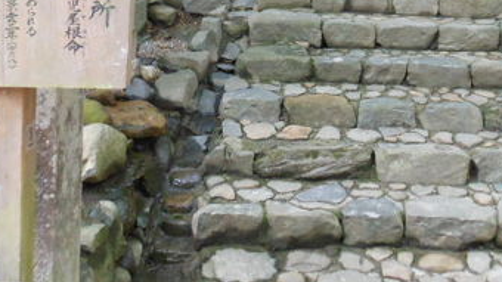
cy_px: -76
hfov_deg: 39.8
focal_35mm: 52
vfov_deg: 21.1
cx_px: 294
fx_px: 692
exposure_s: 1/30
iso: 320
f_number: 3.2
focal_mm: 4.5
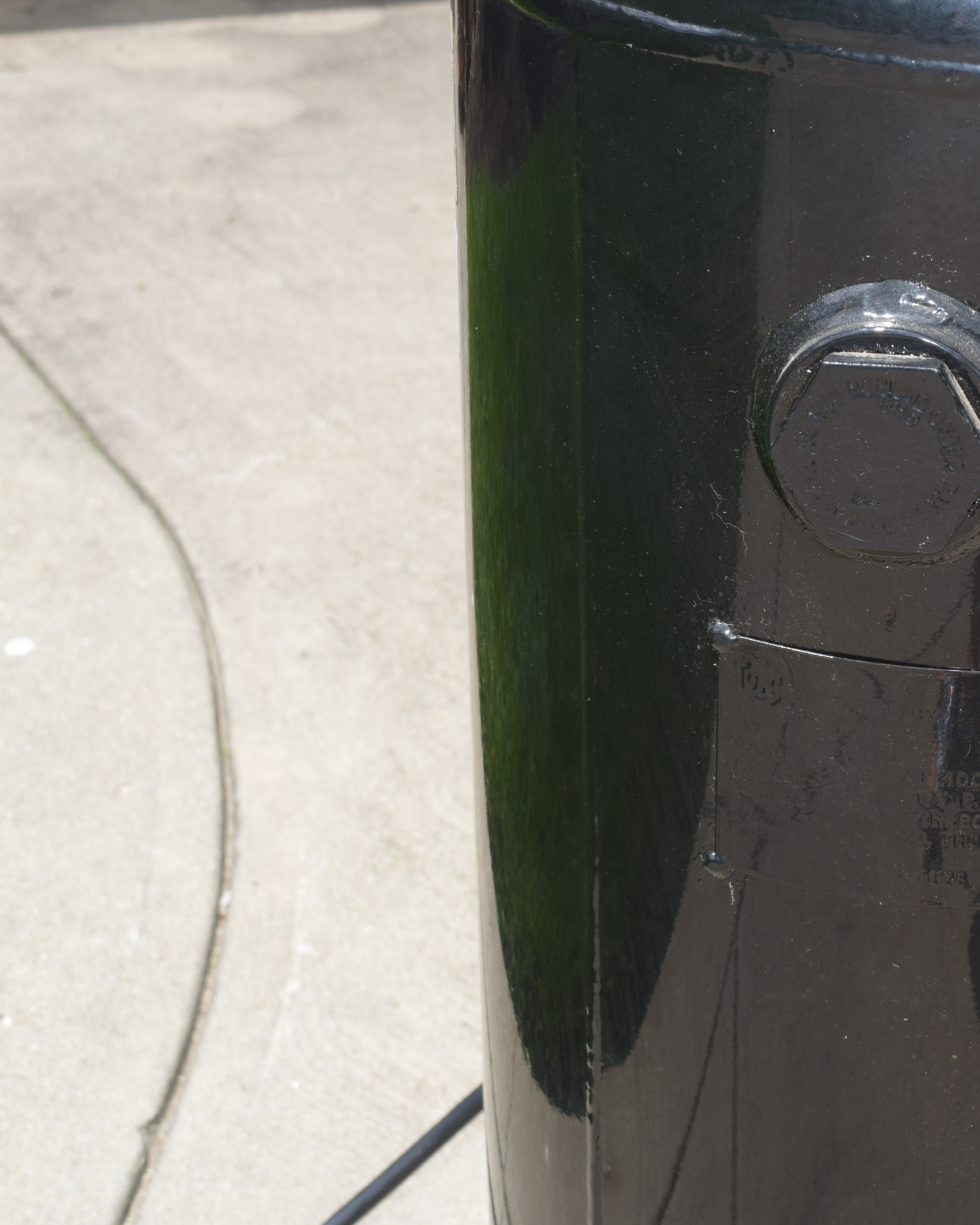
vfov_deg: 29.6
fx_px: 2320
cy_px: 615
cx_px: 884
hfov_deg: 23.2
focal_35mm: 64
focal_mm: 30
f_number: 9
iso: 100
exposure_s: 1/200
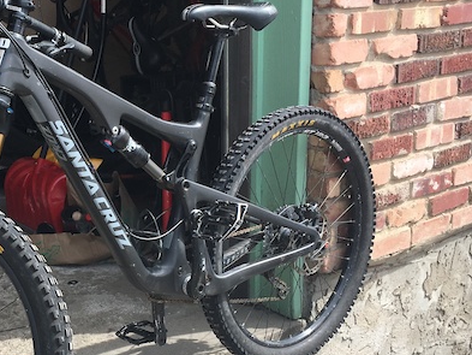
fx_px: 805
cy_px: 193
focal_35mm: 59
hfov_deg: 31.5
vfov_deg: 24.8
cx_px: 71
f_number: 2.2
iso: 25
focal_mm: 4.15
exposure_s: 1/674
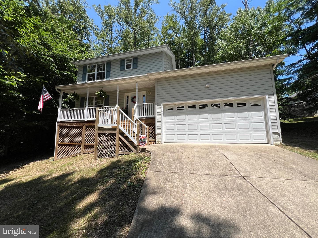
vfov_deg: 89.9
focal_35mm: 13
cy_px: 119
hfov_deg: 106.2
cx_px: 159
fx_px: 119
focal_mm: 1.57
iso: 32
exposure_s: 1/1553
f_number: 1.8
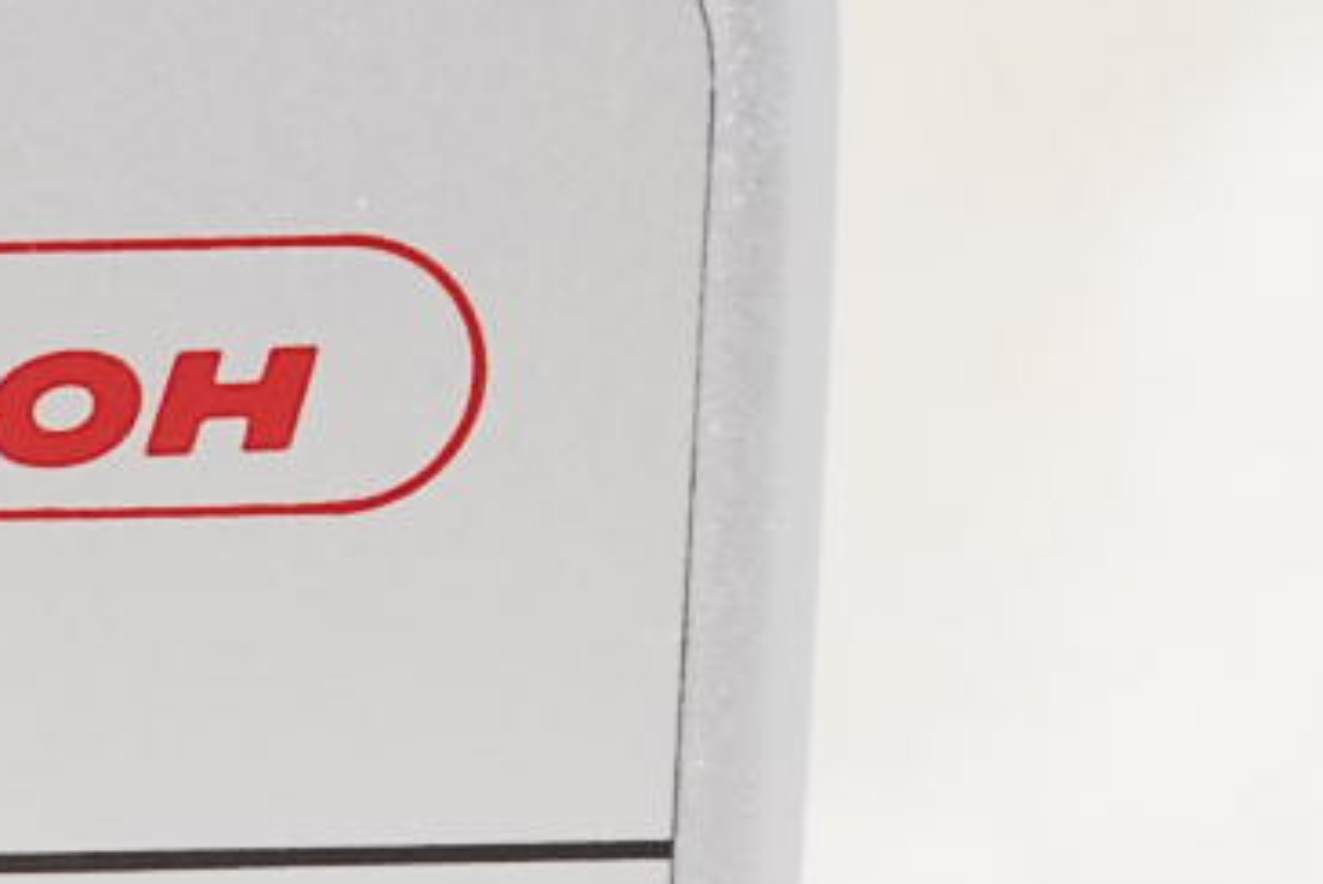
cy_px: 1225
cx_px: -1878
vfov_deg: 3.9
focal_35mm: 350
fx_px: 12872
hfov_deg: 5.7
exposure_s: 1/125
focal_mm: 44
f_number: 13
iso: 640
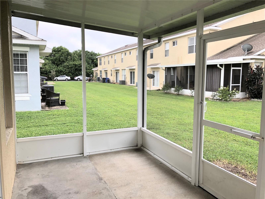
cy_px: 100
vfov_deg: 49.7
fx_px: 214
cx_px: 132
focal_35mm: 28
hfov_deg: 63.4
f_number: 1.8
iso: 20
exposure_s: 1/210
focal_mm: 4
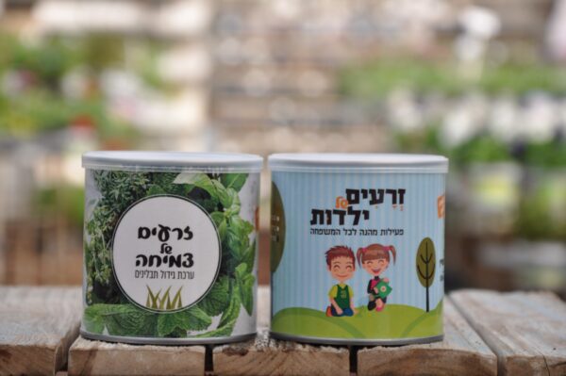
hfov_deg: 13.1
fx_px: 2474
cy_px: 188
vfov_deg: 8.7
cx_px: 283
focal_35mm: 158
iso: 250
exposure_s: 1/320
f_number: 9
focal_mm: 105
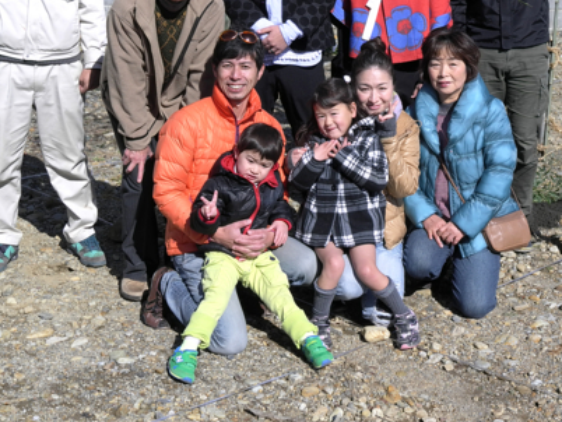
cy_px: 101
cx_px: 322
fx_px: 1088
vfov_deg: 21.7
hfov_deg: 28.9
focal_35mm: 67
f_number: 6.3
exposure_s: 1/640
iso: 100
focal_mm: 24
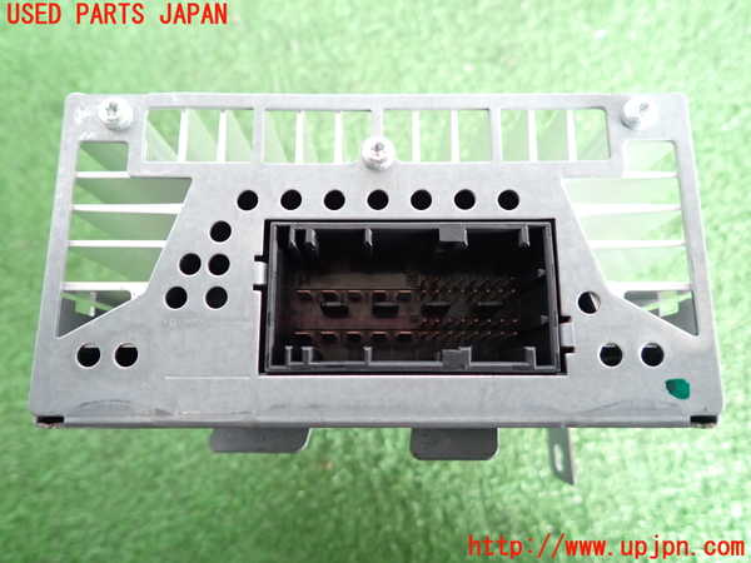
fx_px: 542
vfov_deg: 54.9
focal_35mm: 25
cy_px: 282
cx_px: 376
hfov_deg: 69.4
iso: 400
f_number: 2
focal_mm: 4.5
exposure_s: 1/30
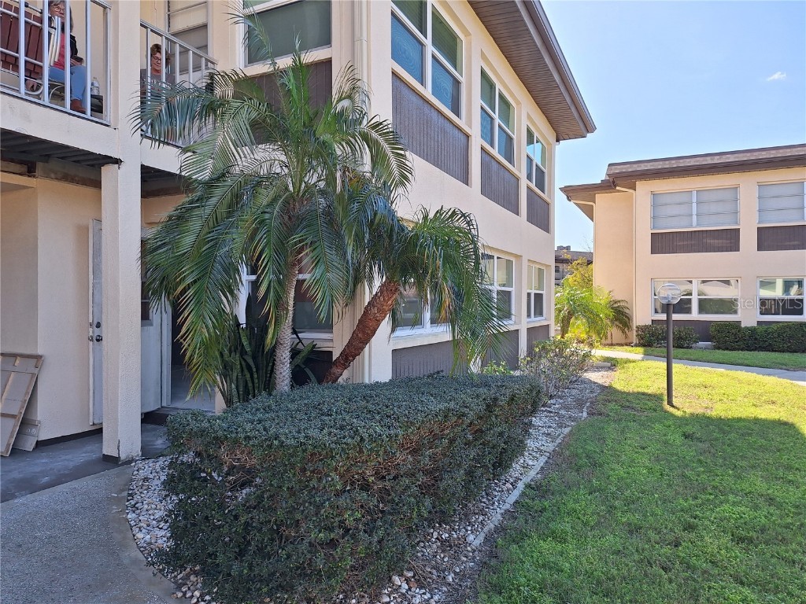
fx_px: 536
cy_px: 302
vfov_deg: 58.9
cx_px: 403
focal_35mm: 23
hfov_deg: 73.9
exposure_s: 1/754
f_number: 1.8
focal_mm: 5.54
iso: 40
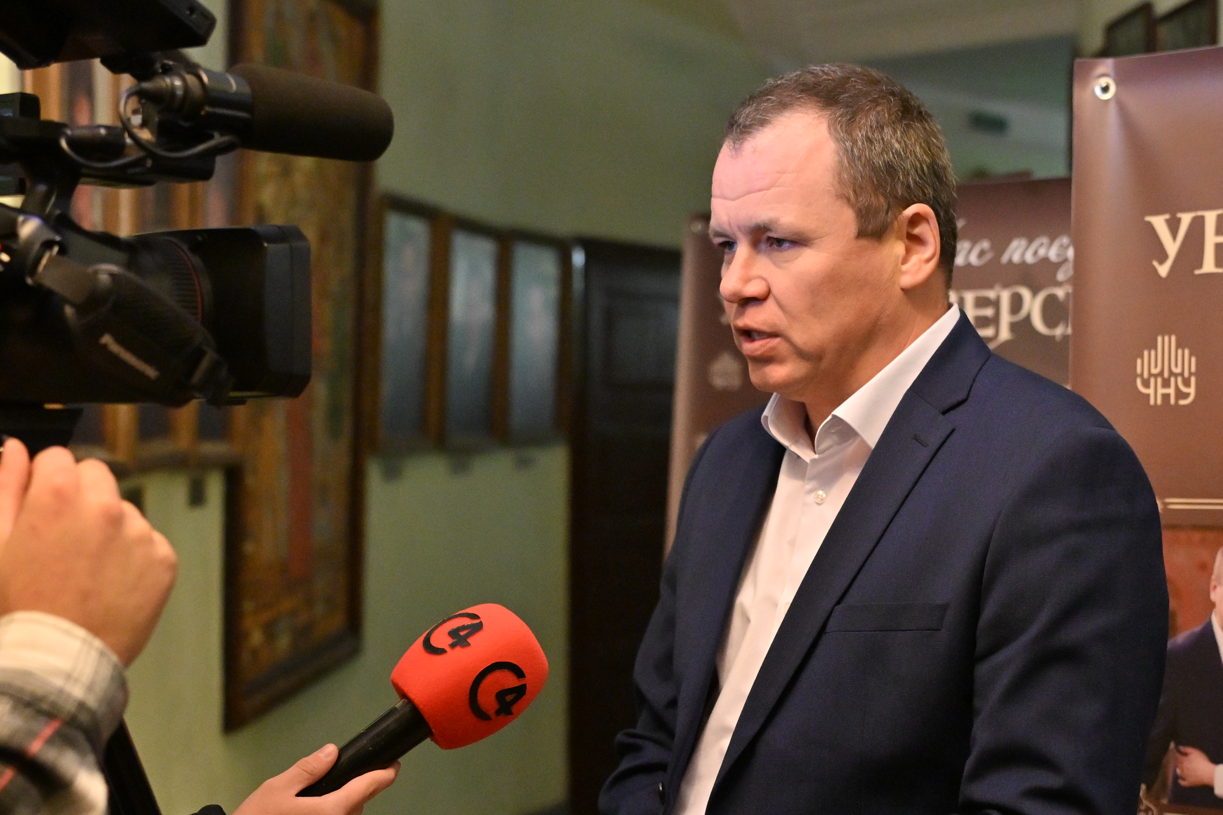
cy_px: 599
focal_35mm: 65
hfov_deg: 30.8
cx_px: 770
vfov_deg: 20.8
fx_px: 2208
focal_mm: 36
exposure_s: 1/250
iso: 4000
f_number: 2.8
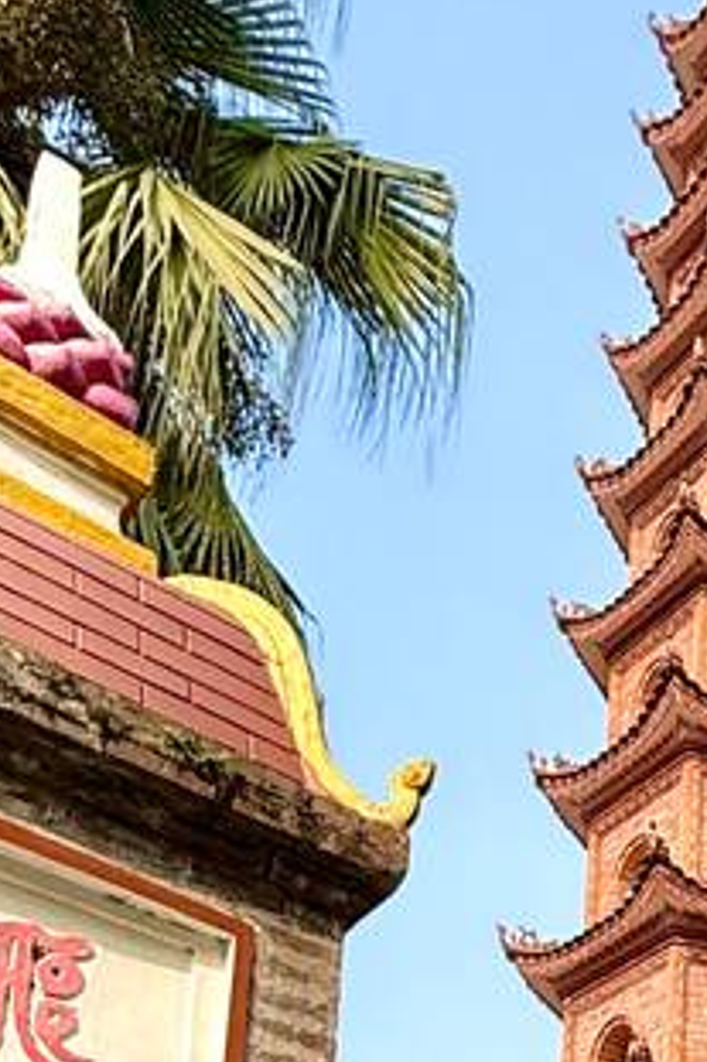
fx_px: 1327
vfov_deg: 38.4
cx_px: 765
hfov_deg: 27.5
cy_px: 1076
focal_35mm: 45
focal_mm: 2.22
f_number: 2.2
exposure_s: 1/1105
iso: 50
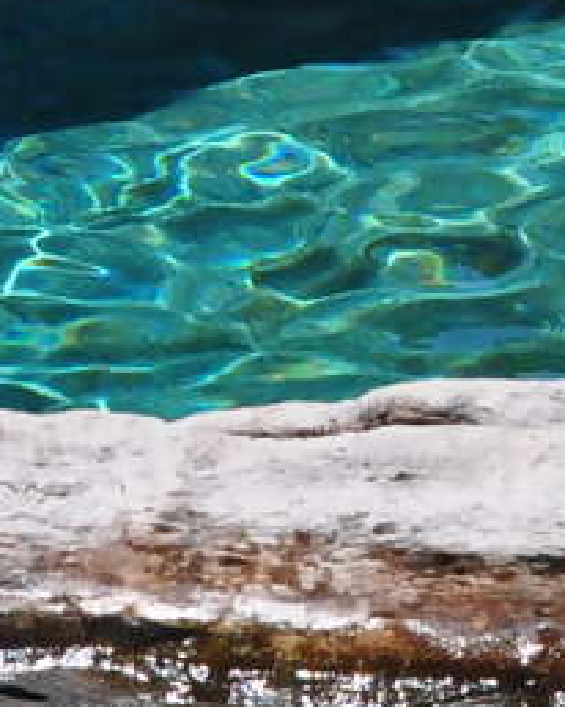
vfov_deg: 3.8
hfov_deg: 3.0
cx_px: 322
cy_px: 1476
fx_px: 10612
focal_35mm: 507
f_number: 11
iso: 200
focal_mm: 55
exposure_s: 1/400
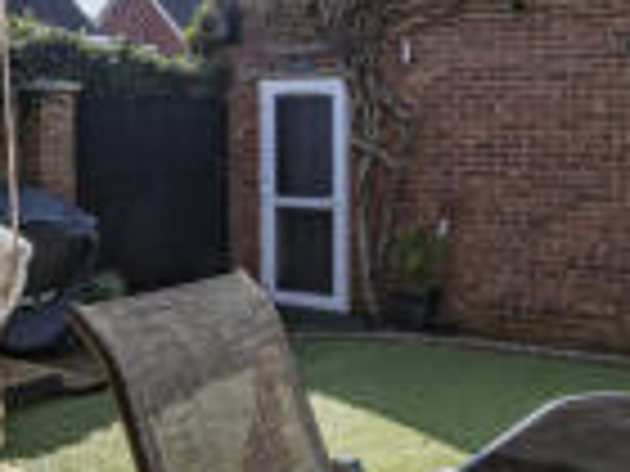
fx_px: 983
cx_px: 277
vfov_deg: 26.8
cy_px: 146
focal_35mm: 54
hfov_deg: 35.5
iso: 320
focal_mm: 12
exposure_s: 1/500
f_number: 9
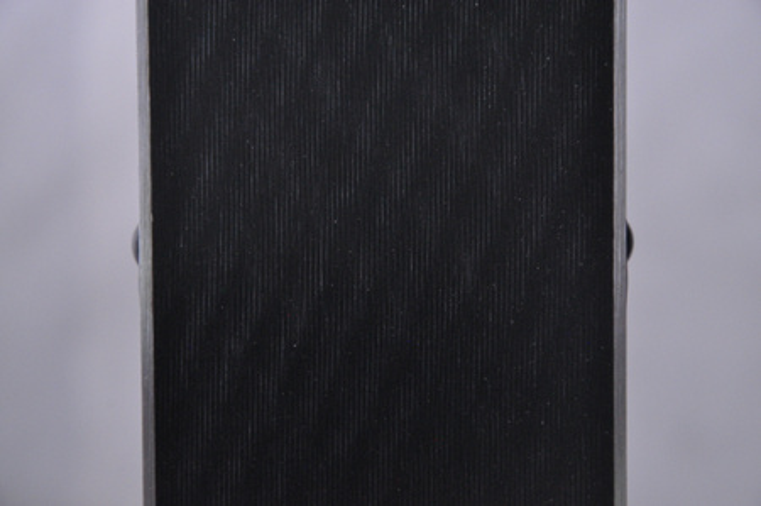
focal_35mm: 158
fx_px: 3326
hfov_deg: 13.1
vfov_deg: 8.7
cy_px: 253
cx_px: 380
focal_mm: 105
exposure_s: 1/125
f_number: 9.5
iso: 3200
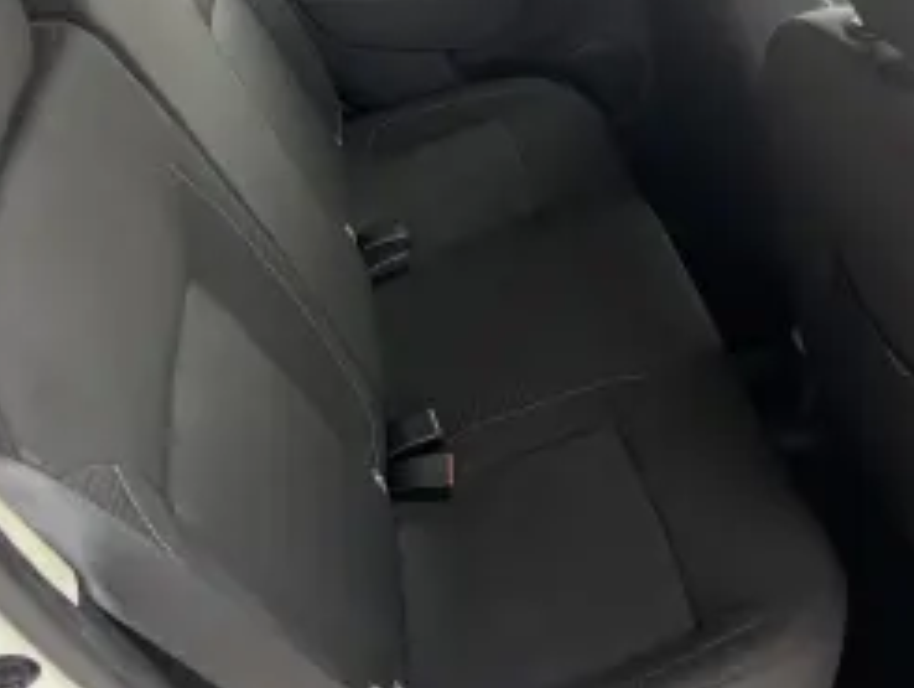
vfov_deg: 37.8
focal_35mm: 38
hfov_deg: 48.7
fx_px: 1004
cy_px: 335
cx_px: 542
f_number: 1.6
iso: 100
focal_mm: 5.96
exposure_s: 1/121
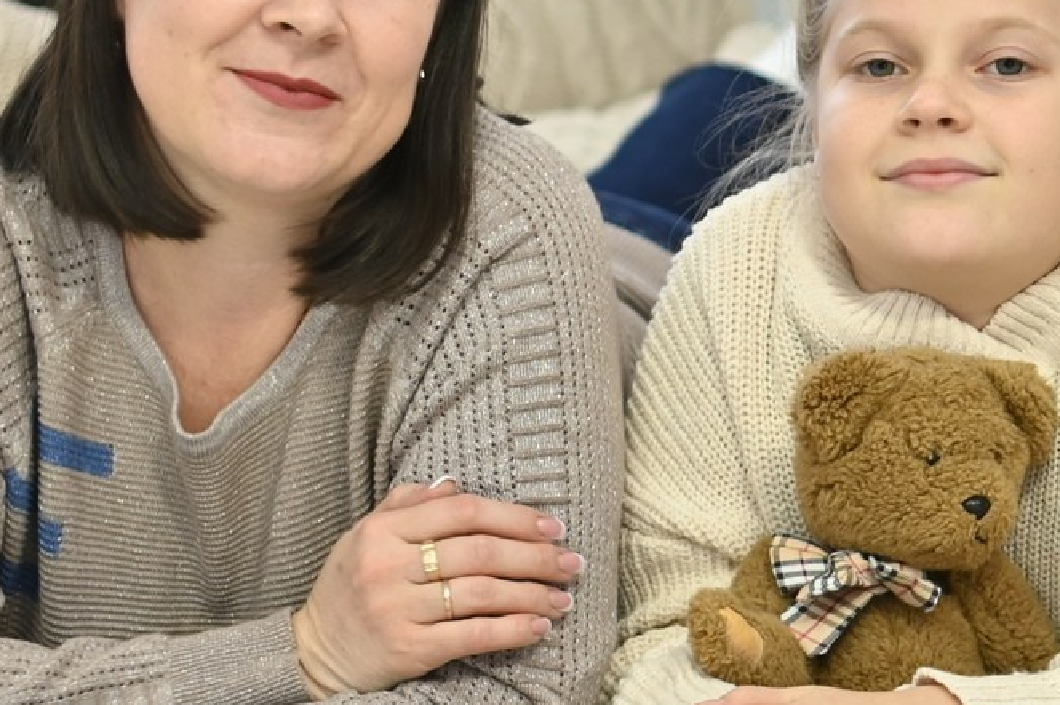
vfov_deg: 7.1
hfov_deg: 10.3
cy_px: 370
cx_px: 1530
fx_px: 5678
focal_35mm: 193
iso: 320
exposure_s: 1/125
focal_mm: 50
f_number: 2.8
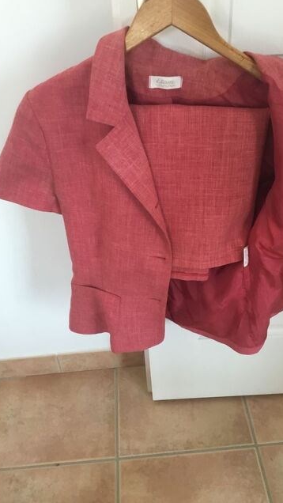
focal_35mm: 34
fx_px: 453
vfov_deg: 58.0
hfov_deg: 34.7
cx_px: 153
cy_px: 251
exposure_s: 1/33
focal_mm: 3.3
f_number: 2.4
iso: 32
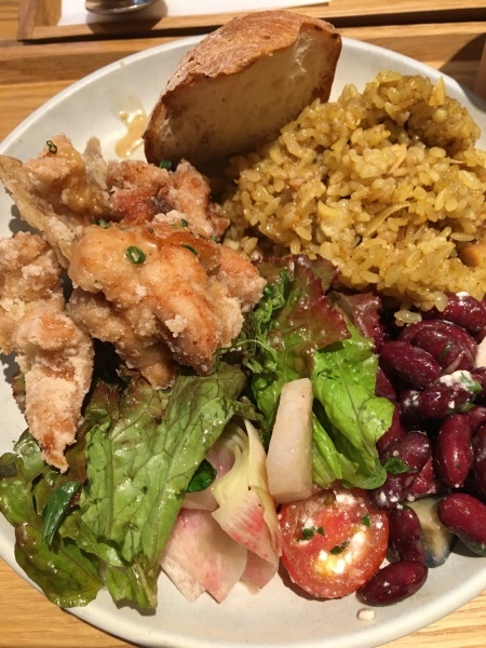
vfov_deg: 61.7
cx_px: 243
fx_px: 543
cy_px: 324
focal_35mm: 29
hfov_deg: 48.2
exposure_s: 1/30
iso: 100
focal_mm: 4.15
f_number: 2.2
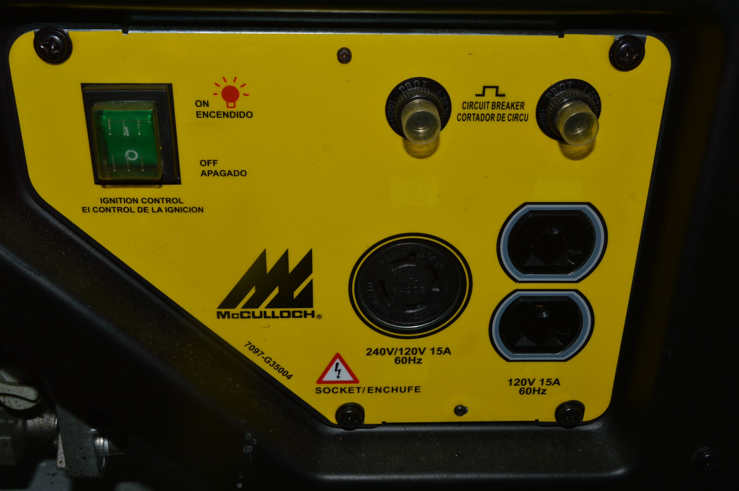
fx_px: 892
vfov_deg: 30.8
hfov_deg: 45.0
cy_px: 246
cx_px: 370
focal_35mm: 44
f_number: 11
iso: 100
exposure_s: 1/200
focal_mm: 29
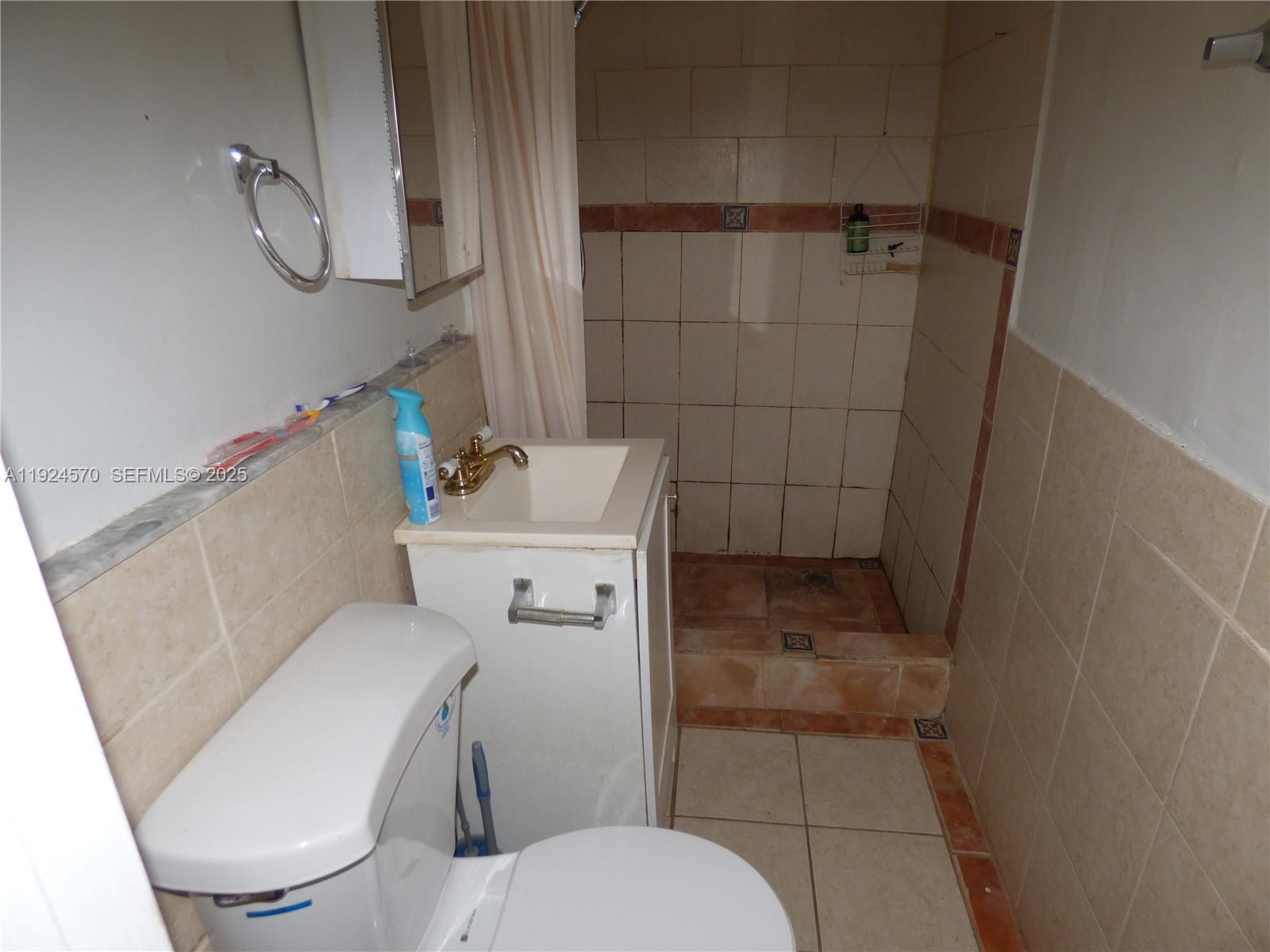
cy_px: 476
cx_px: 635
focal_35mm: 20
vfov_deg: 66.0
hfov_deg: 81.7
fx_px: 734
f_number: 2.8
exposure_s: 1/40
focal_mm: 3.58
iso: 100
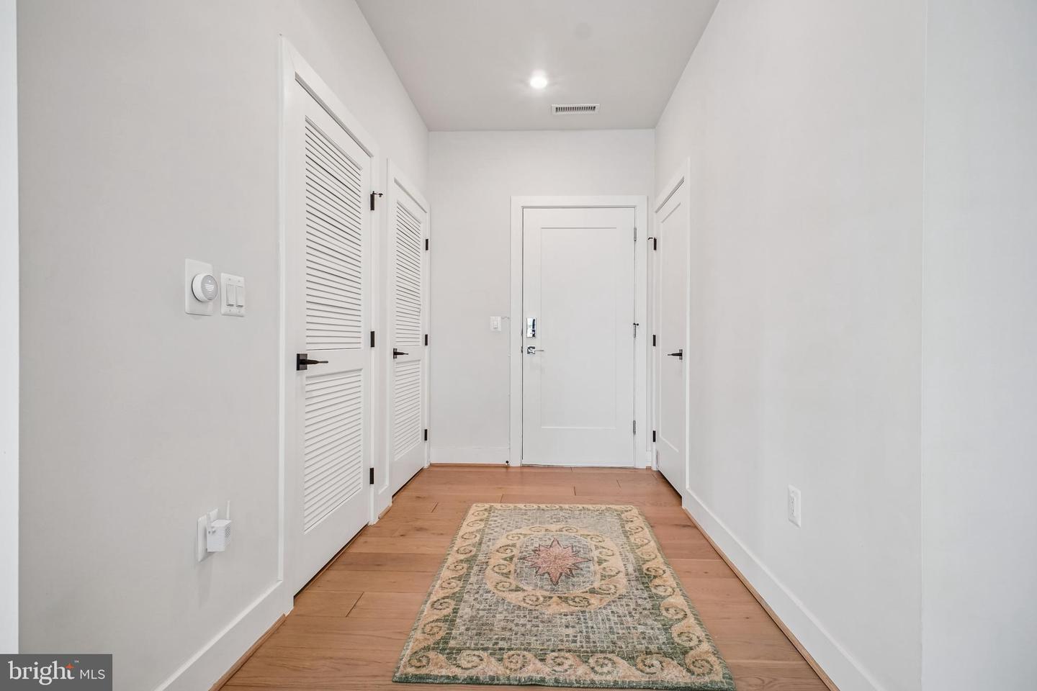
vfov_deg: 72.1
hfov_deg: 95.0
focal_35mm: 16
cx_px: 518
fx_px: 475
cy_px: 346
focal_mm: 11
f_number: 8
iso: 500
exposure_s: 1/10
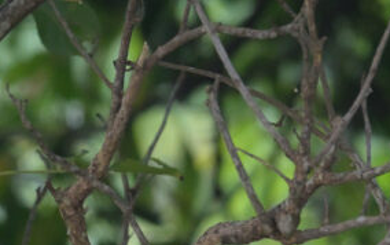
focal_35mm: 3872
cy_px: 55
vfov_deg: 0.3
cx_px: -428
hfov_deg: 0.5
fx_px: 41187
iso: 1600
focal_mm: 600
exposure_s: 1/320
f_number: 8
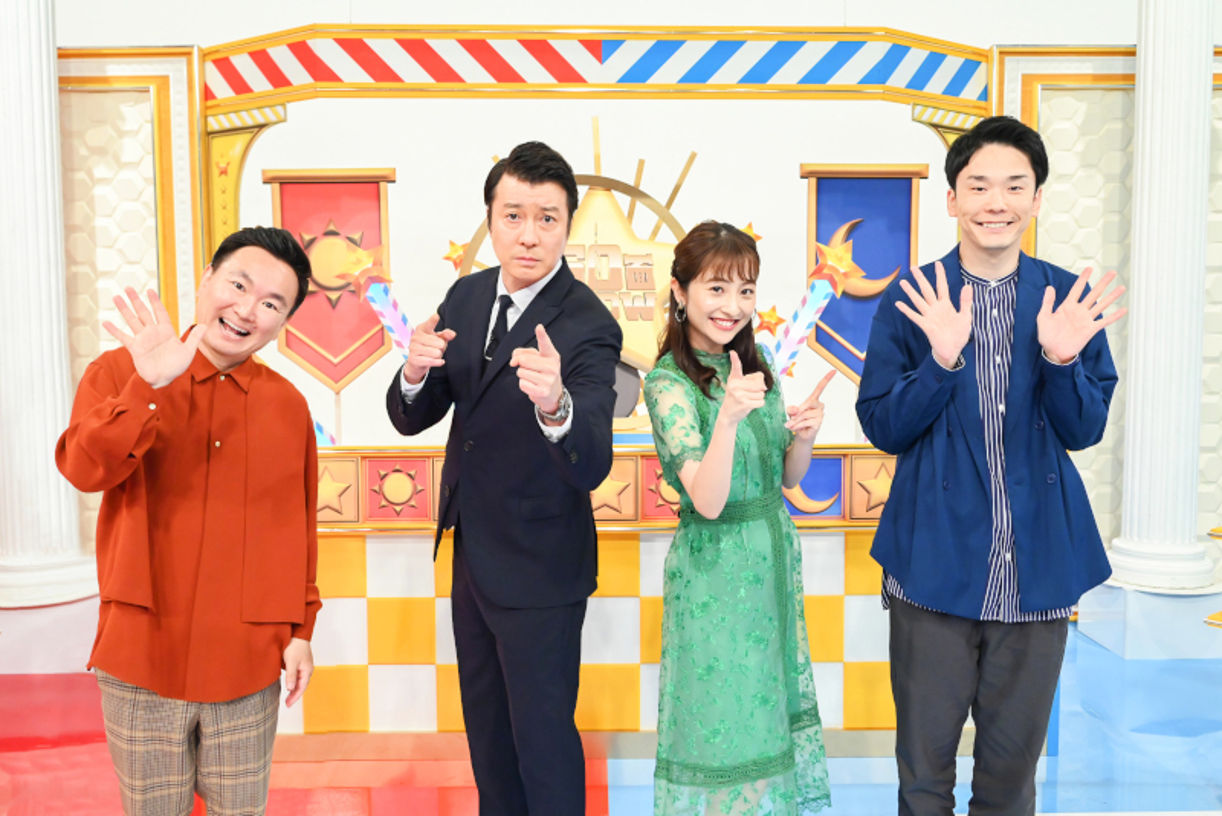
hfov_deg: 57.9
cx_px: 611
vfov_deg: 40.6
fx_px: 1104
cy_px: 408
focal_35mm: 32
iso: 4000
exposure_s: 1/160
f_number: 8
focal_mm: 32.5
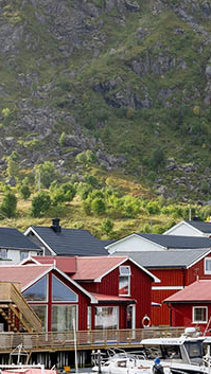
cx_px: 303
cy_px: 184
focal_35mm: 146
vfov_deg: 14.7
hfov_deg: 8.2
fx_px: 1450
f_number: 14
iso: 200
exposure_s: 1/200
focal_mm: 41
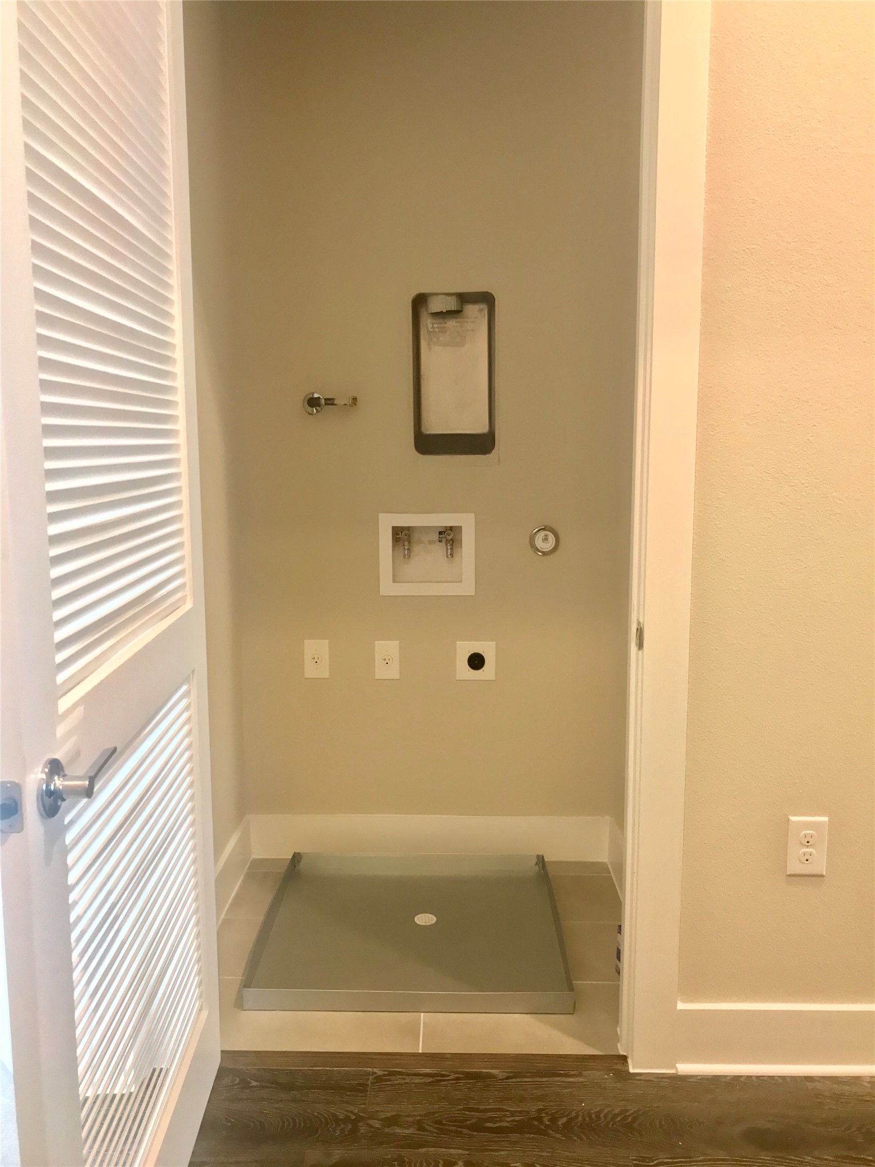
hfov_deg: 49.7
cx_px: 438
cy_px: 584
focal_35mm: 28
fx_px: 944
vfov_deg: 63.4
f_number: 1.8
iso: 200
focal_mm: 3.99
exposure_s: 1/20
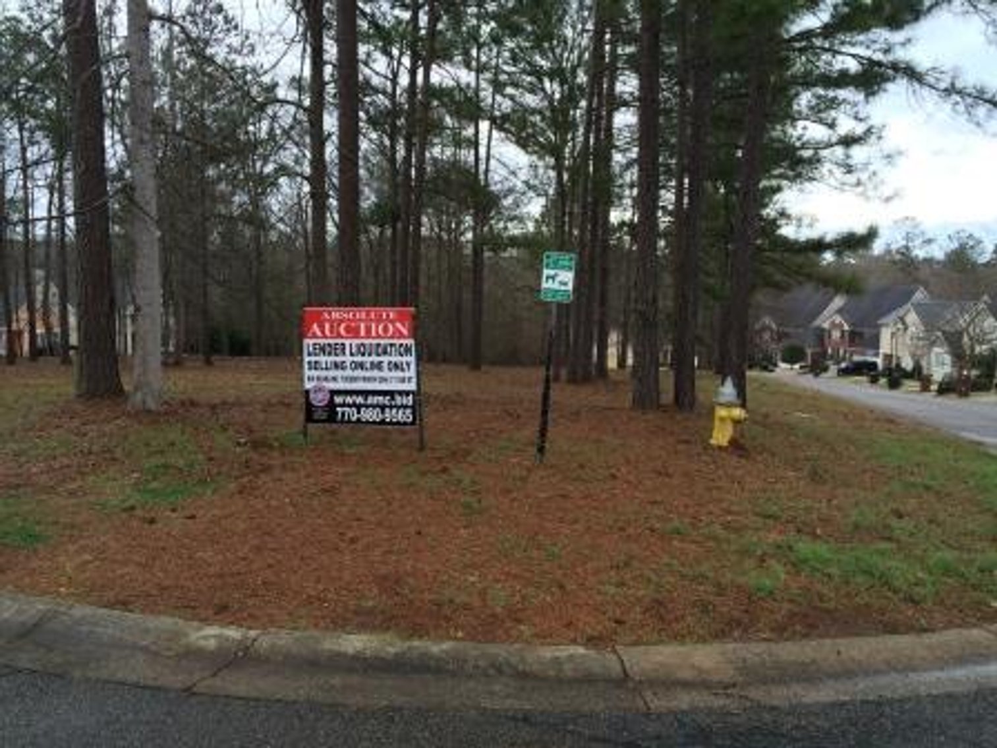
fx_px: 835
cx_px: 498
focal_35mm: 29
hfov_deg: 61.7
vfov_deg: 48.2
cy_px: 374
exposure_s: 1/120
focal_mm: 4.15
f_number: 2.2
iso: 64
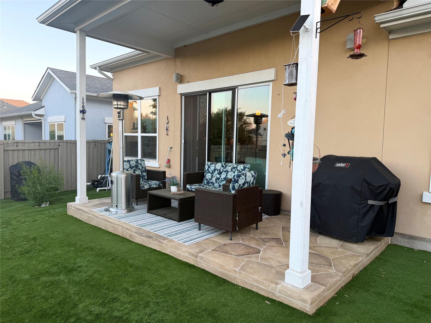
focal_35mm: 24
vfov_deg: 56.8
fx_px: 299
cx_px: 216
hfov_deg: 71.6
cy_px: 162
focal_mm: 6.76
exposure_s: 1/166
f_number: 1.78
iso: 64
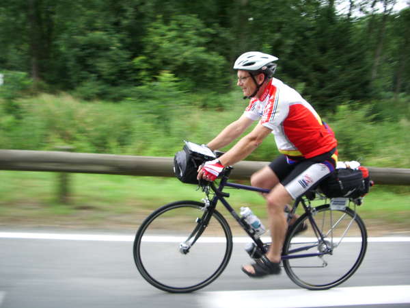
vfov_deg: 40.7
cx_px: 205
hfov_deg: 52.6
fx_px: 415
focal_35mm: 35
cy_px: 154
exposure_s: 1/40
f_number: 2.6
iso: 100
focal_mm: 5.8
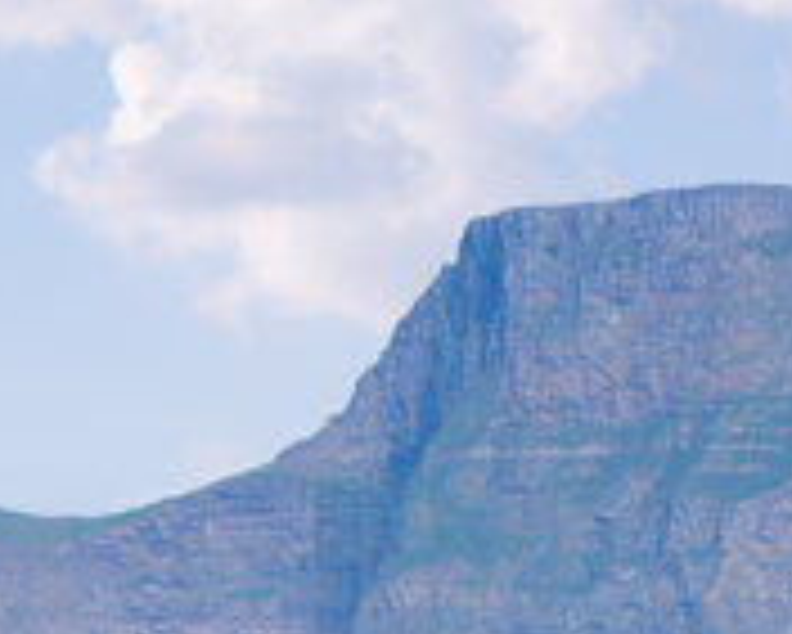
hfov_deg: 5.2
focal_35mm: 373
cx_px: 180
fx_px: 8748
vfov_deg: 4.1
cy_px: 1102
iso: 100
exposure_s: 1/500
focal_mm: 70
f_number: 8
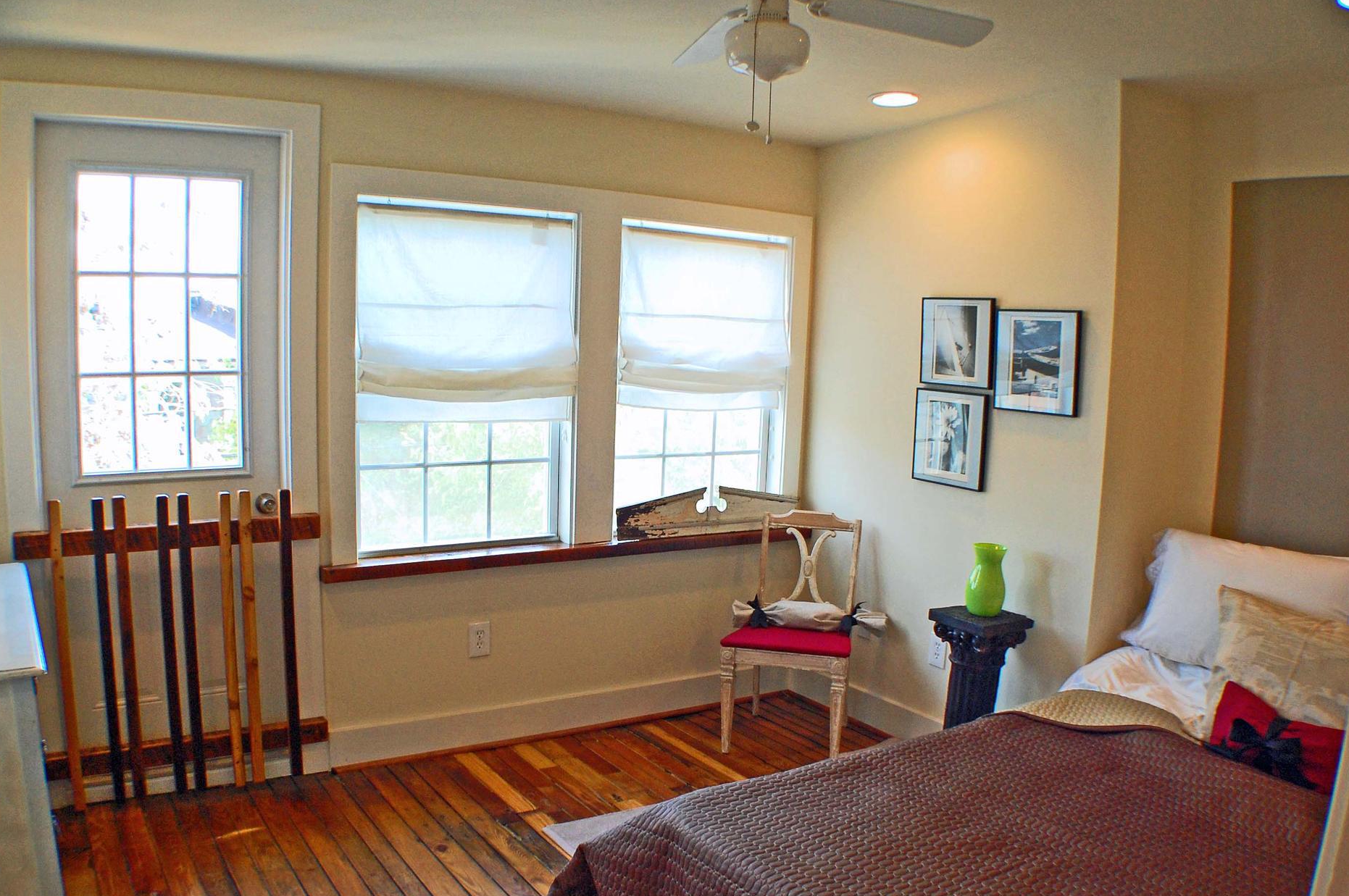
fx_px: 1235
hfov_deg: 57.3
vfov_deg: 39.8
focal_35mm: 33
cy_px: 491
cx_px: 662
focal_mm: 20
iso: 800
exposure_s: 1/160
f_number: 4
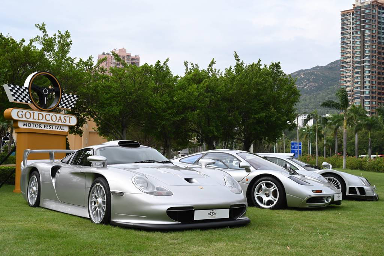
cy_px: 128
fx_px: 437
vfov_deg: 32.6
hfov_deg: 47.4
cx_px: 192
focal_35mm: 41
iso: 250
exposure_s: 1/250
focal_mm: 41
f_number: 11
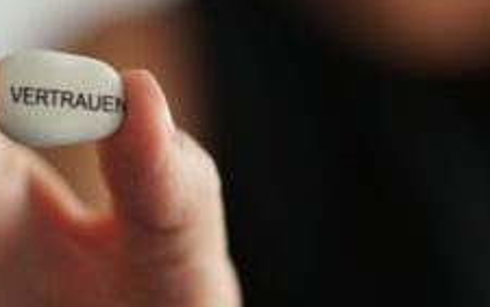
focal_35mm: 162
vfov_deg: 8.0
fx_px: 2165
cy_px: -58
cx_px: 124
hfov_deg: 12.9
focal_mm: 55
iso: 250
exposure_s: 1/200
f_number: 1.8
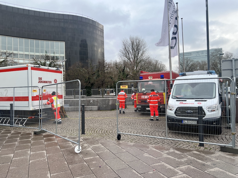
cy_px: 89
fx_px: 179
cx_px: 119
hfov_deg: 67.3
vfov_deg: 53.1
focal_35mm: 26
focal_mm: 5.7
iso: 50
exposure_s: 1/567
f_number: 1.5
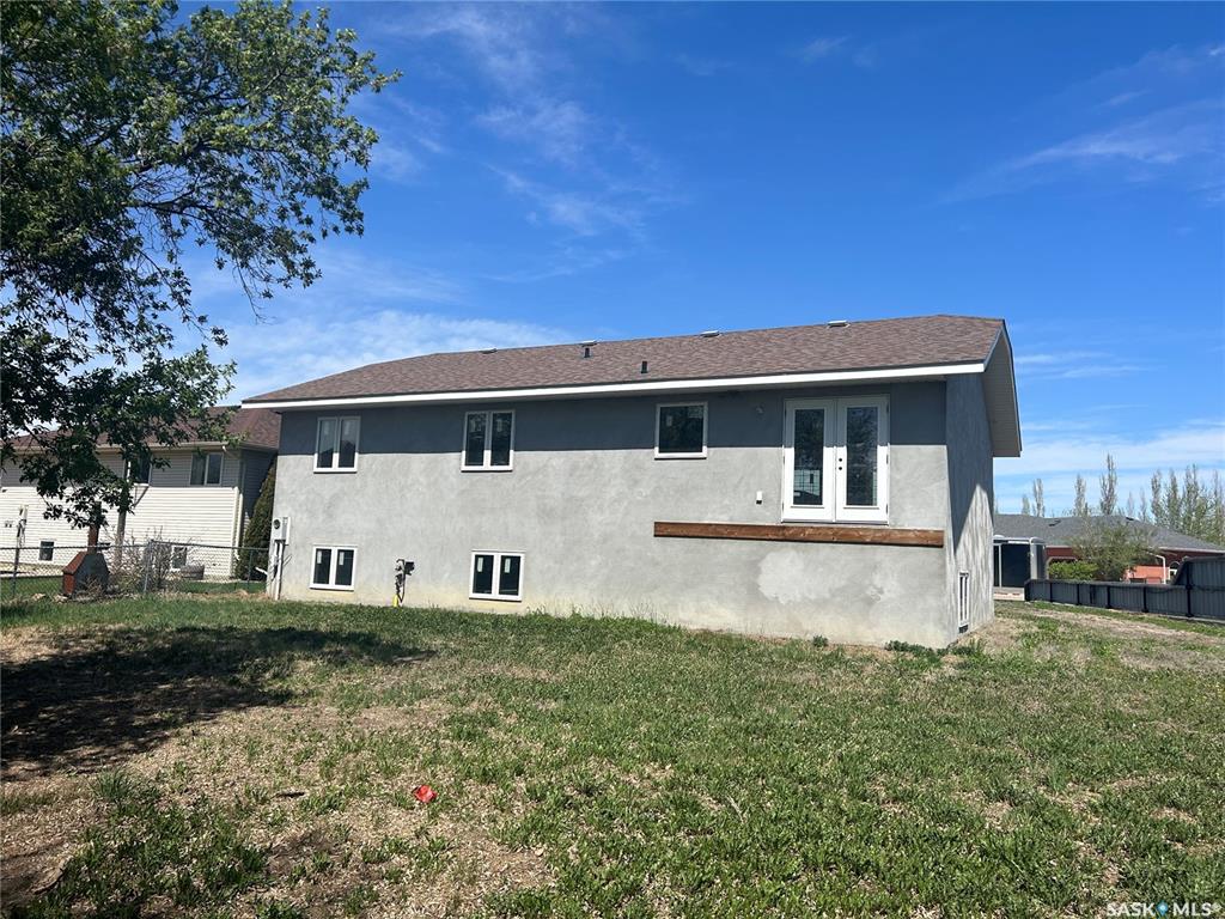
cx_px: 612
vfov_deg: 53.1
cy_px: 460
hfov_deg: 67.3
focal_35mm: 26
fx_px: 920
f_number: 1.5
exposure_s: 1/5587
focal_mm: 5.7
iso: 50
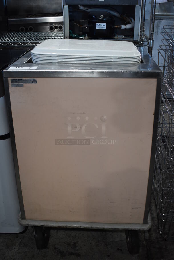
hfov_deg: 34.3
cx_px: 87
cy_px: 130
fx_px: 282
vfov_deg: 49.5
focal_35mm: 39
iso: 1100
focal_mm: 26
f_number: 4
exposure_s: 1/125
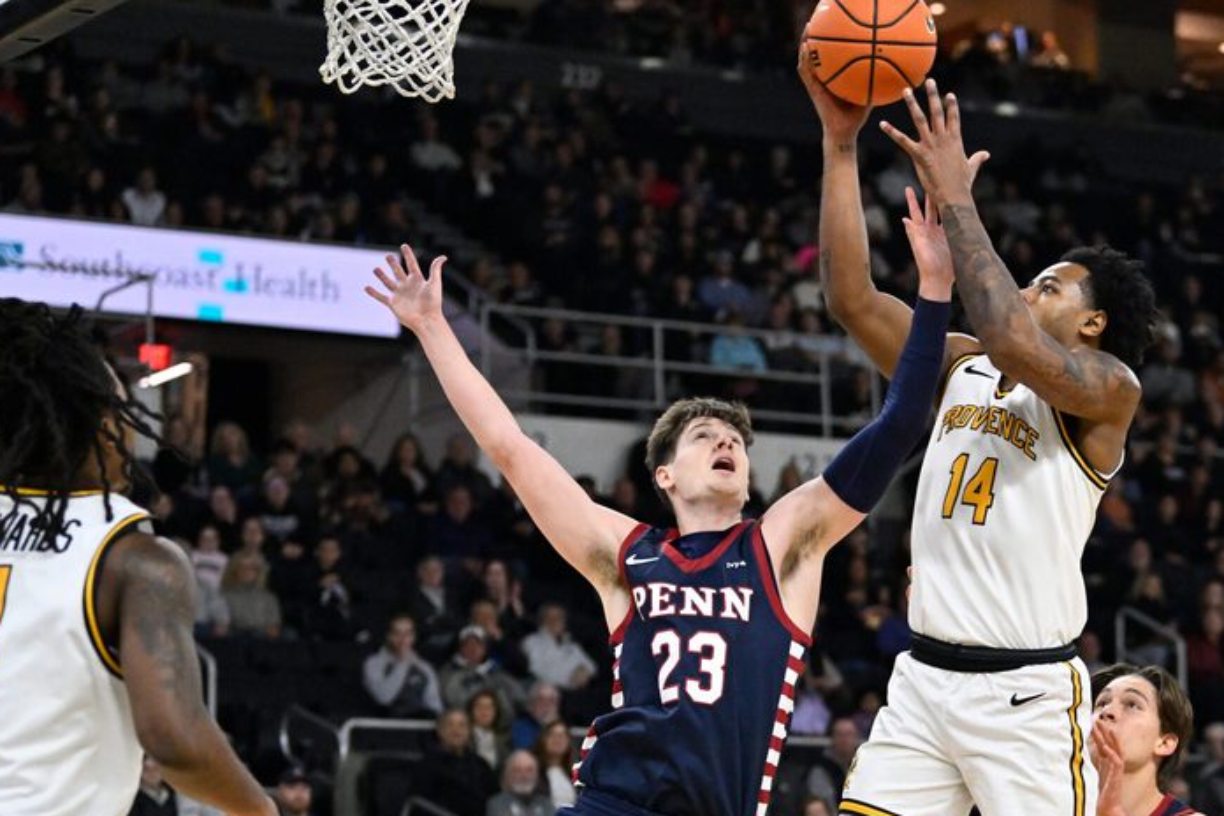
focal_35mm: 103
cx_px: 793
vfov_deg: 13.3
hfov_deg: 19.8
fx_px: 3502
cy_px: 599
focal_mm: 70
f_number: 3.2
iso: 4000
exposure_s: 1/1600
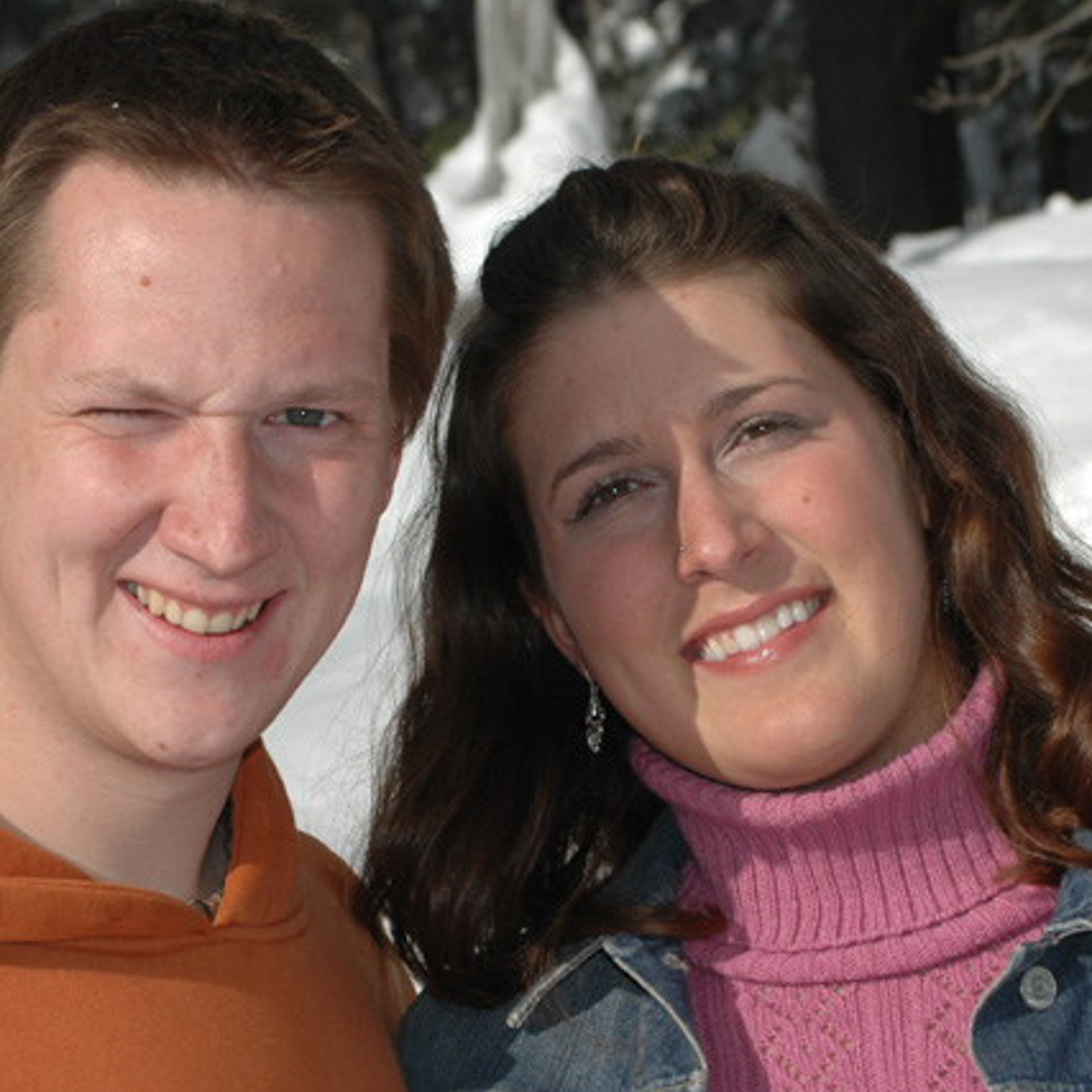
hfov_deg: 10.5
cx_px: 527
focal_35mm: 167
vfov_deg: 10.5
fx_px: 5960
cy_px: 520
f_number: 10
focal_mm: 80
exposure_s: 1/500
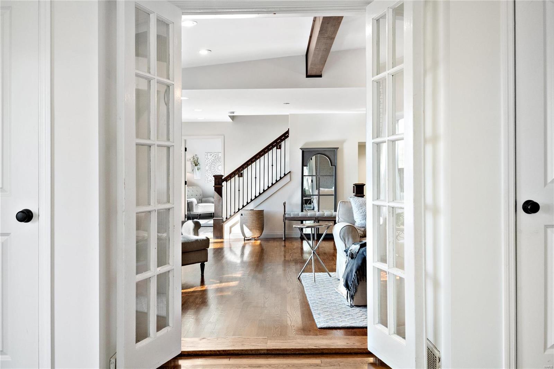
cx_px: 277
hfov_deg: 53.1
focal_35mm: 36
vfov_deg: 36.9
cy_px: 184
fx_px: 554
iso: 400
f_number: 4
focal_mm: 18
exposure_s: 1/60
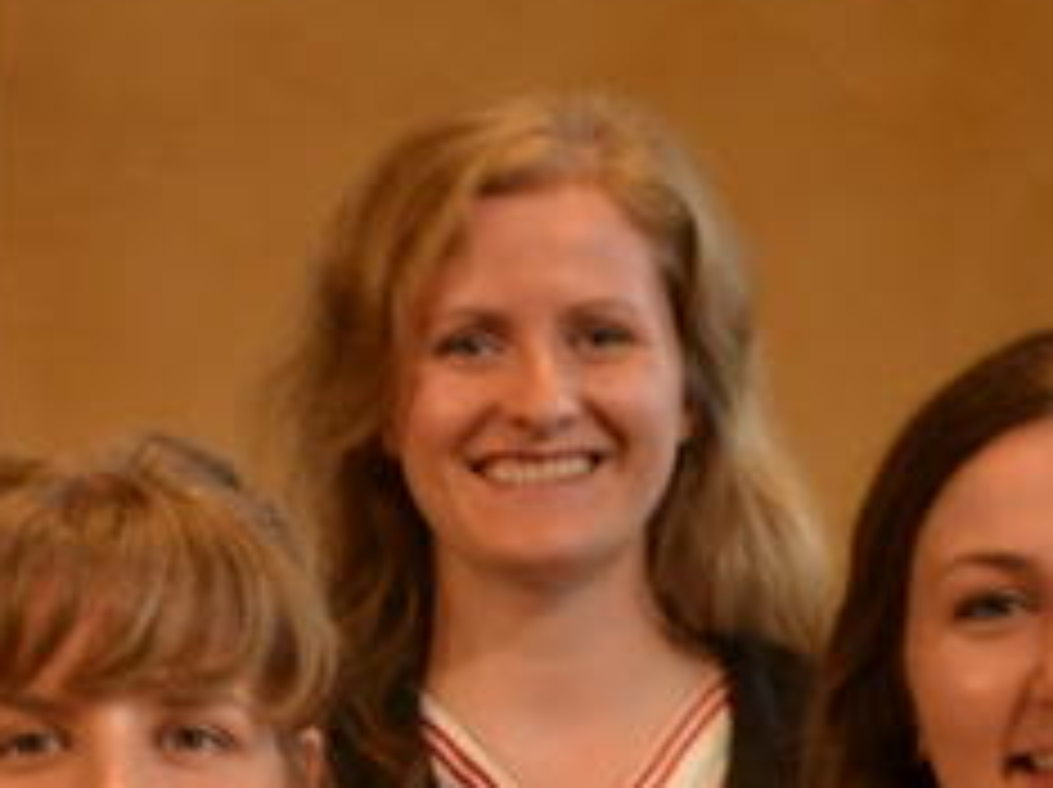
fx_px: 7080
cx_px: -171
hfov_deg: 8.4
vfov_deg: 6.3
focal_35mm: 233
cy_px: 1139
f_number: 4.2
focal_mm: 30
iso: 400
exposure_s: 1/60
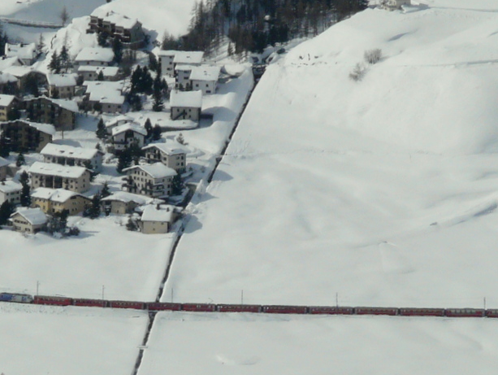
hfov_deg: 6.3
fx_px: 4536
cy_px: 303
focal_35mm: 315
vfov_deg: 4.7
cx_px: 270
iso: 100
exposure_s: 1/1300
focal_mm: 31.7
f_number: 8
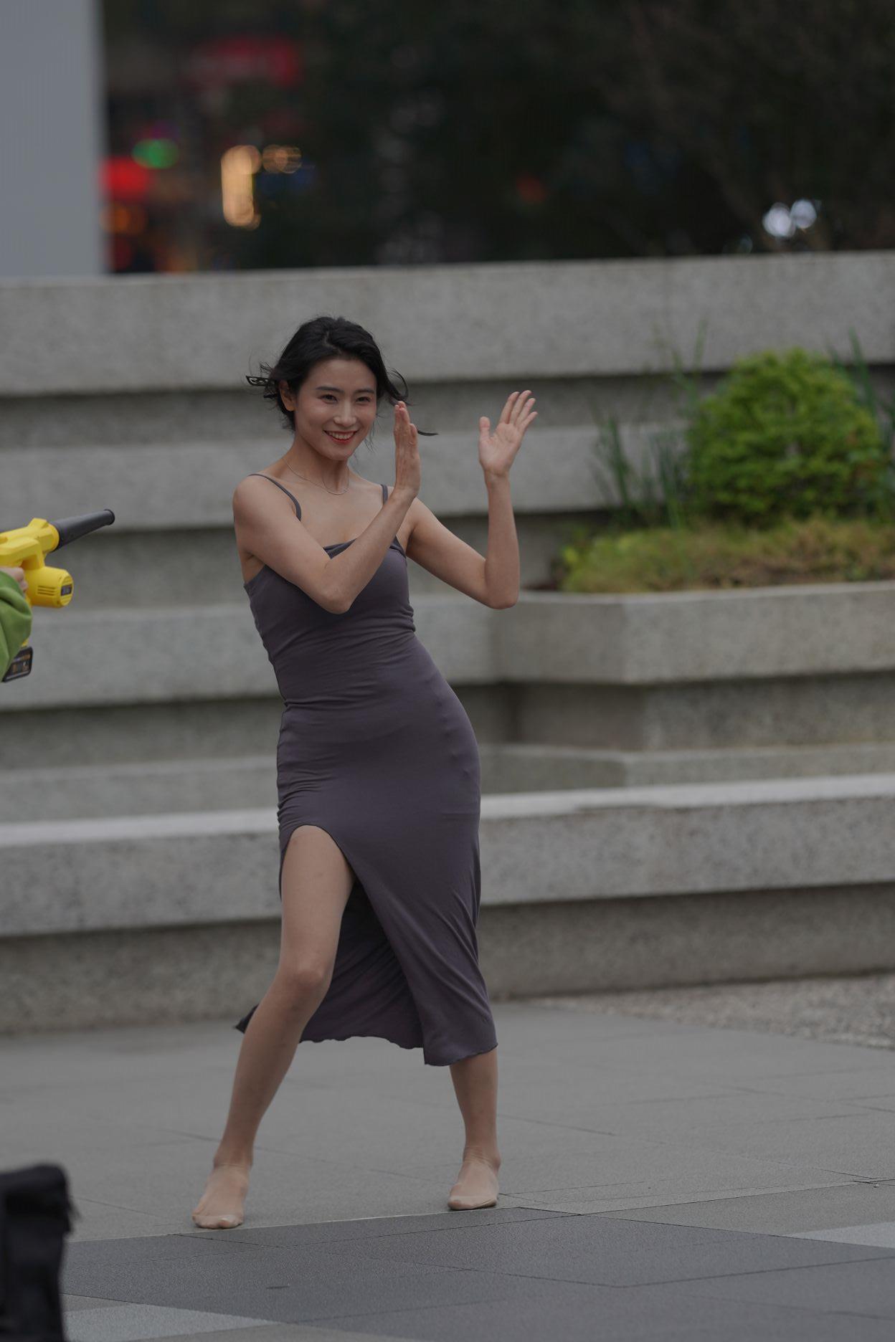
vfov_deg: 10.2
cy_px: 671
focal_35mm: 202
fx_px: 7532
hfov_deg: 6.8
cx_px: 448
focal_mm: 135
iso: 100
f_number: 2.2
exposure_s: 1/400
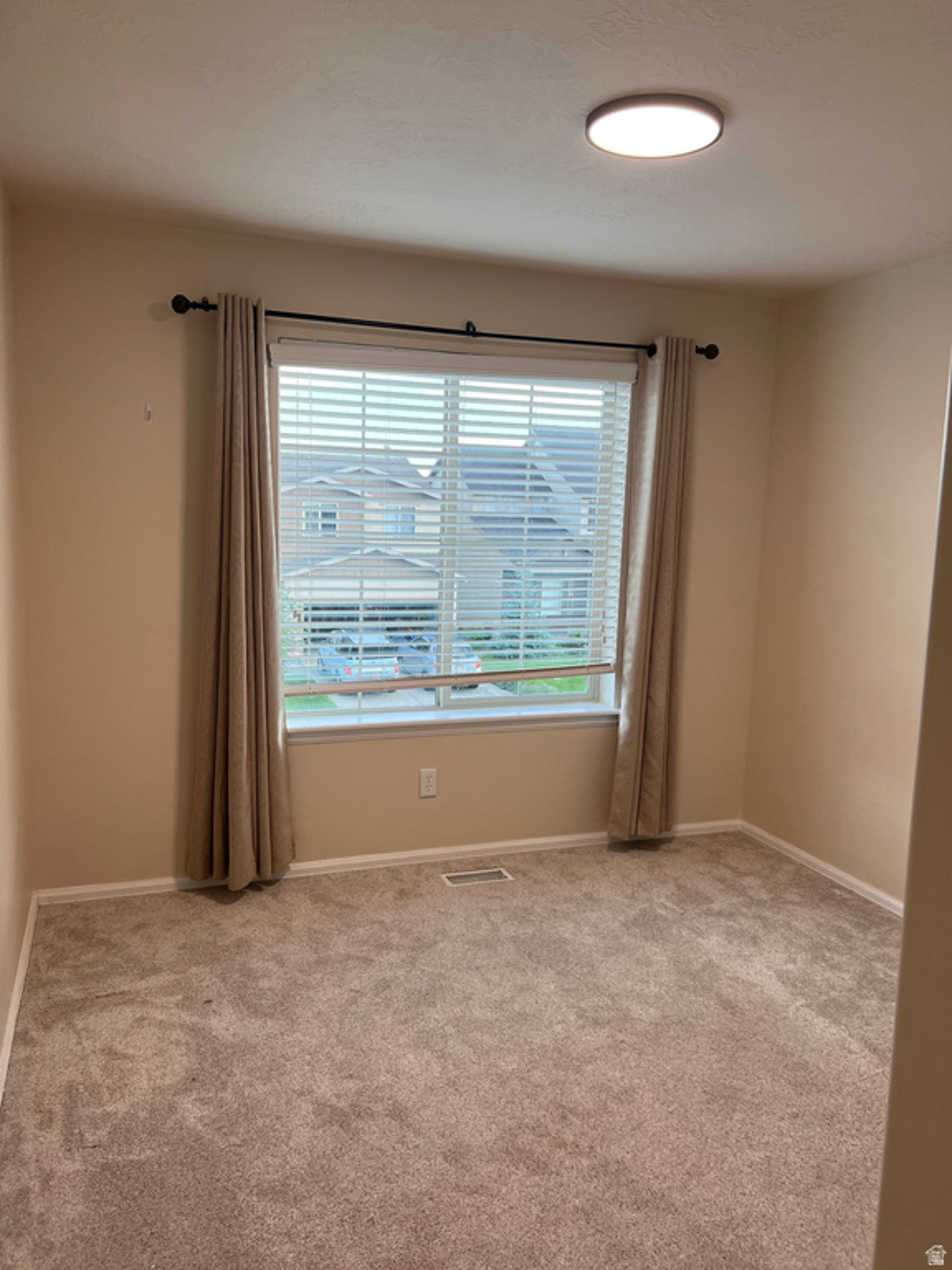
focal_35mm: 26
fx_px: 953
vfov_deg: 67.3
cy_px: 635
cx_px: 476
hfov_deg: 53.1
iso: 80
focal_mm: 5.7
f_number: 1.5
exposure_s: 1/120
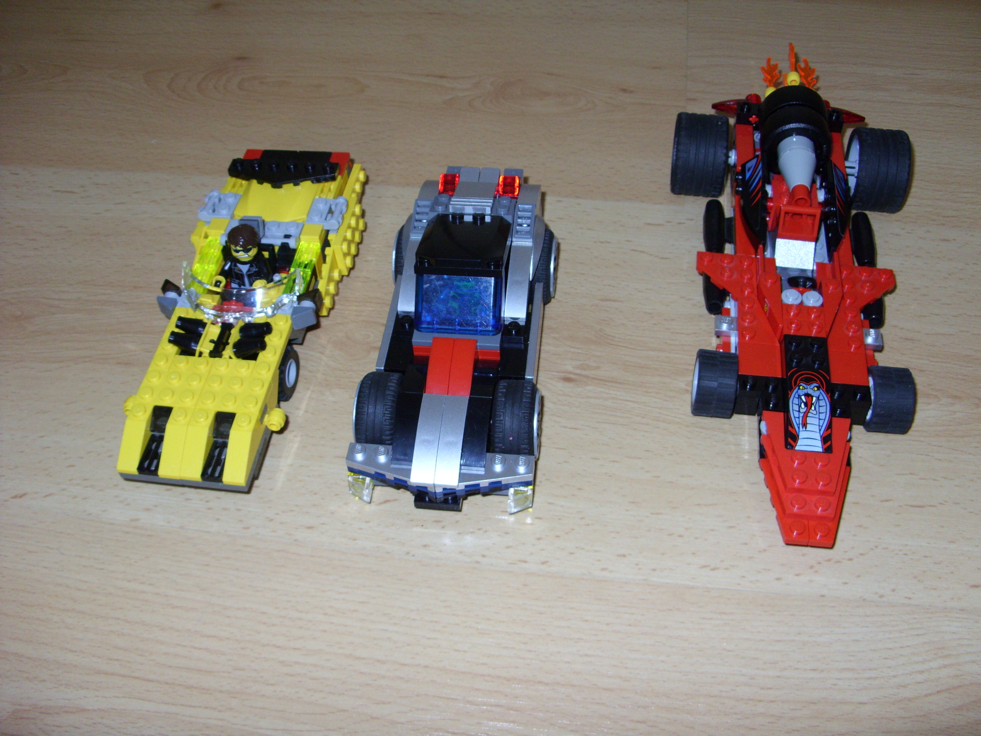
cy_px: 368
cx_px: 490
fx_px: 1077
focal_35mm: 38
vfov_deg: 37.7
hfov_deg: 49.0
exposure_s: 1/30
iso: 200
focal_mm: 6.3
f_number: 2.8
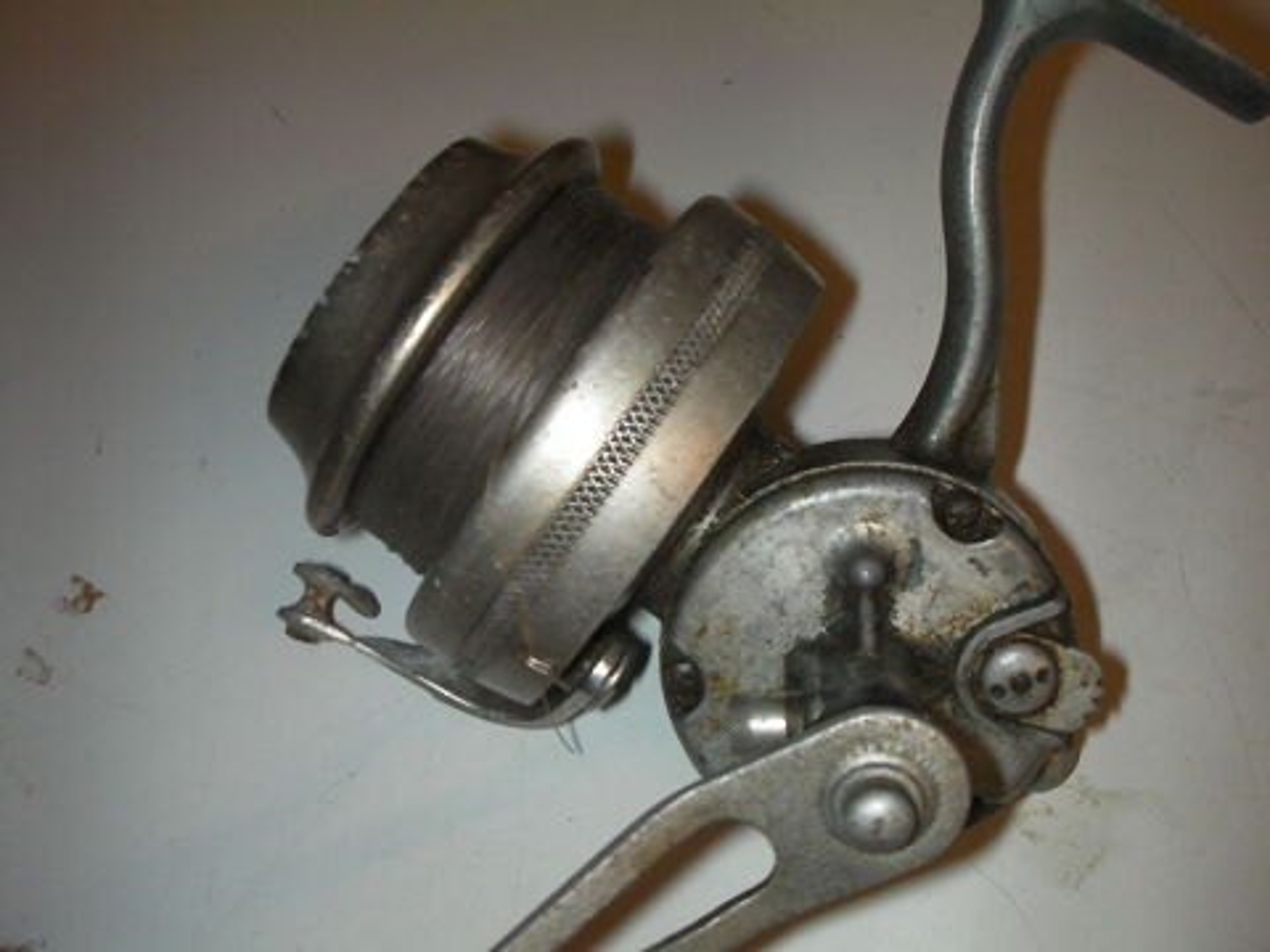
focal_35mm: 38
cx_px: 635
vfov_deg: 37.7
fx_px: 1394
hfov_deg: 49.0
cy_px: 476
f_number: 5.6
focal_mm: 6.3
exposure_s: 1/30
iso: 200
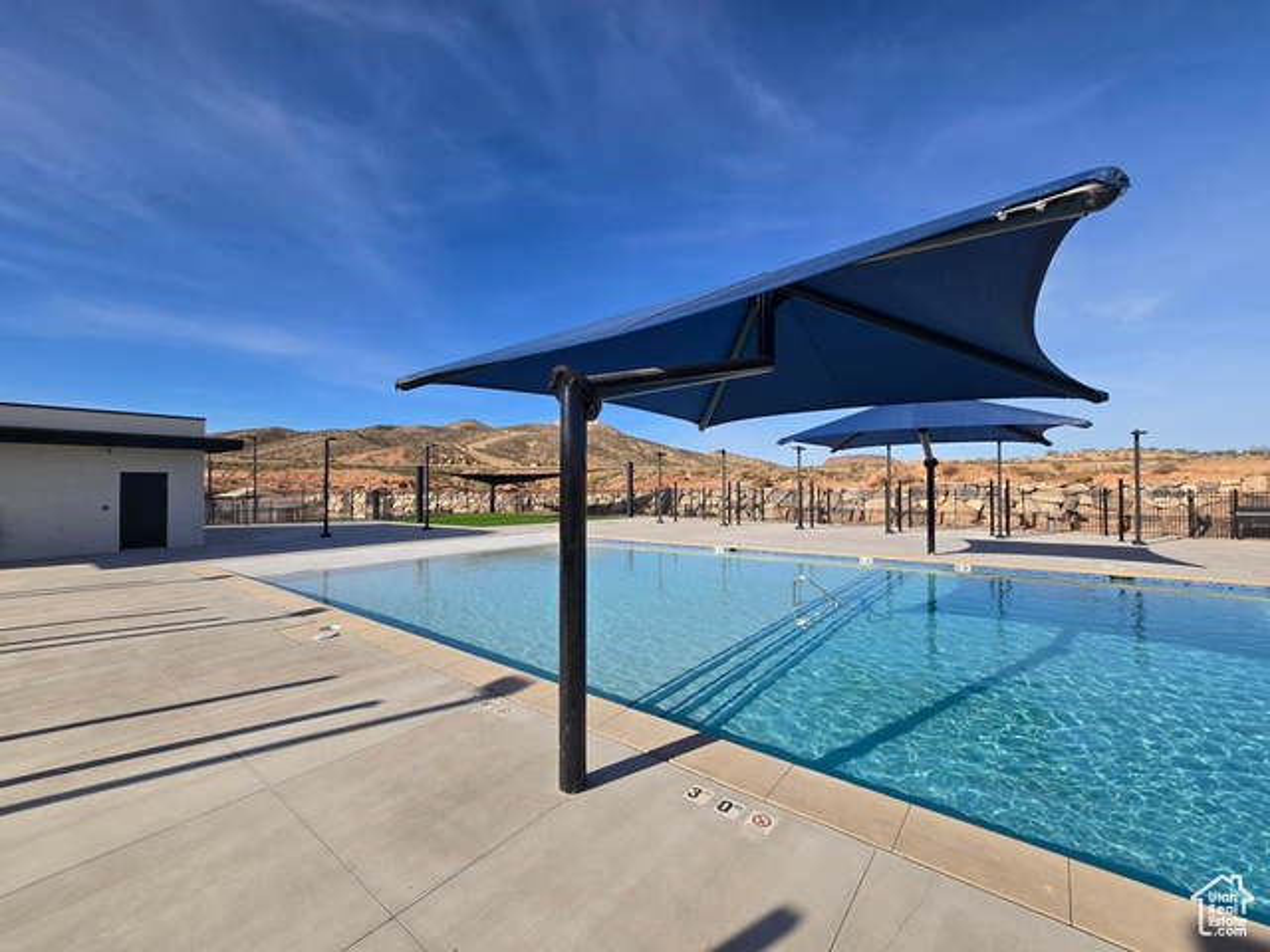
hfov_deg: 106.2
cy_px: 476
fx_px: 477
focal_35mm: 13
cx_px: 635
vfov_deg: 89.9
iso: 50
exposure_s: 1/2737
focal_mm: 2.2
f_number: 2.2
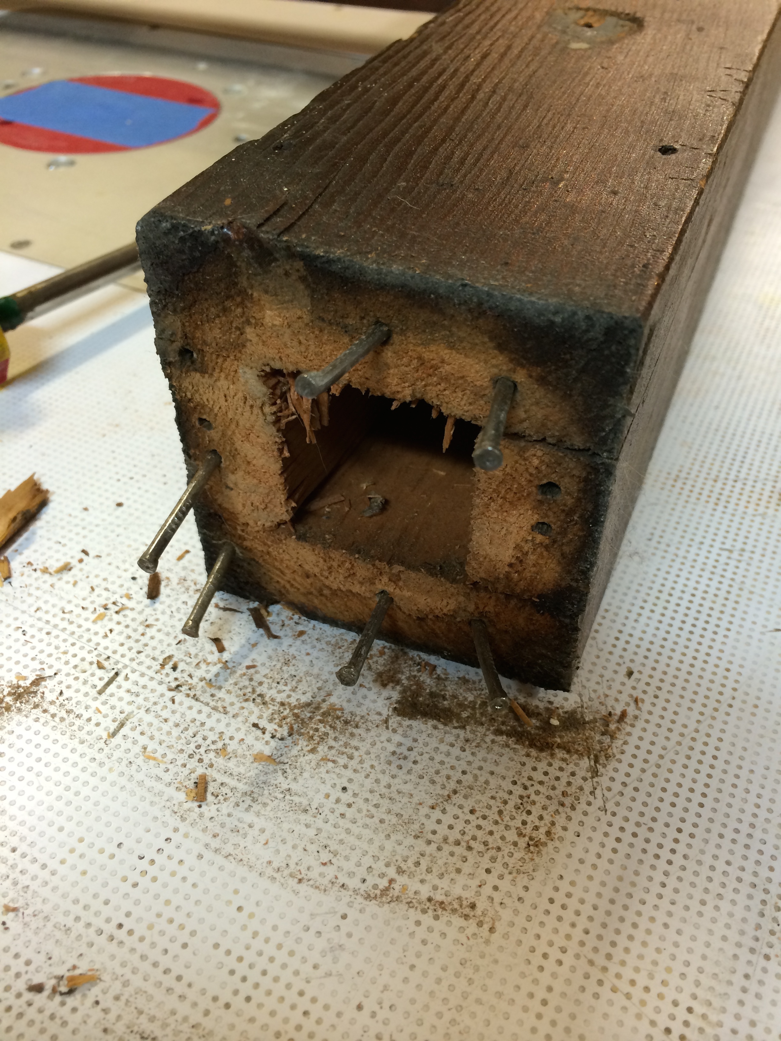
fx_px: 902
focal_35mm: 30
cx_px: 390
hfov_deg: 46.8
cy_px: 520
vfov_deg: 60.0
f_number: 2.2
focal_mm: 4.12
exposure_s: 1/30
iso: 100
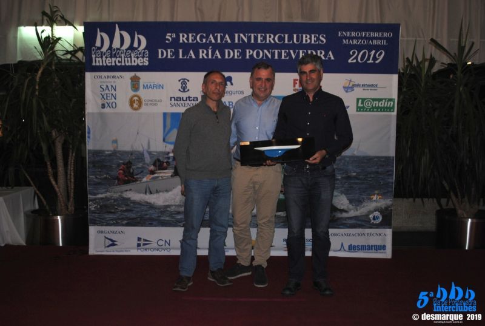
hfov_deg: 49.5
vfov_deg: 34.4
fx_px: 526
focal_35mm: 39
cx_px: 242
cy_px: 163
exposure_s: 1/60
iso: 200
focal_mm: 26
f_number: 4.2
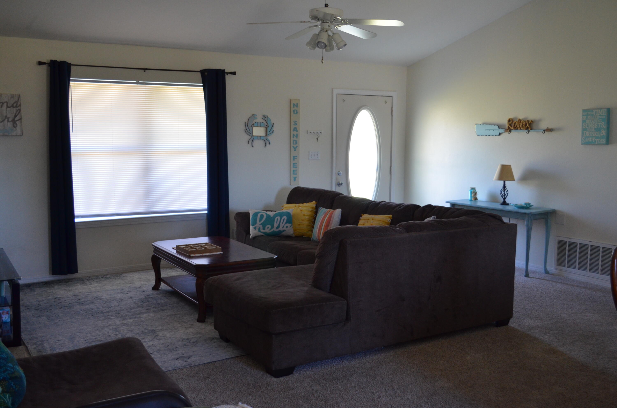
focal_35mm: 36
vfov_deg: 36.7
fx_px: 616
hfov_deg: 53.2
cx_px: 308
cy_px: 204
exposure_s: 1/40
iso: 800
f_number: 4
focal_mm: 24
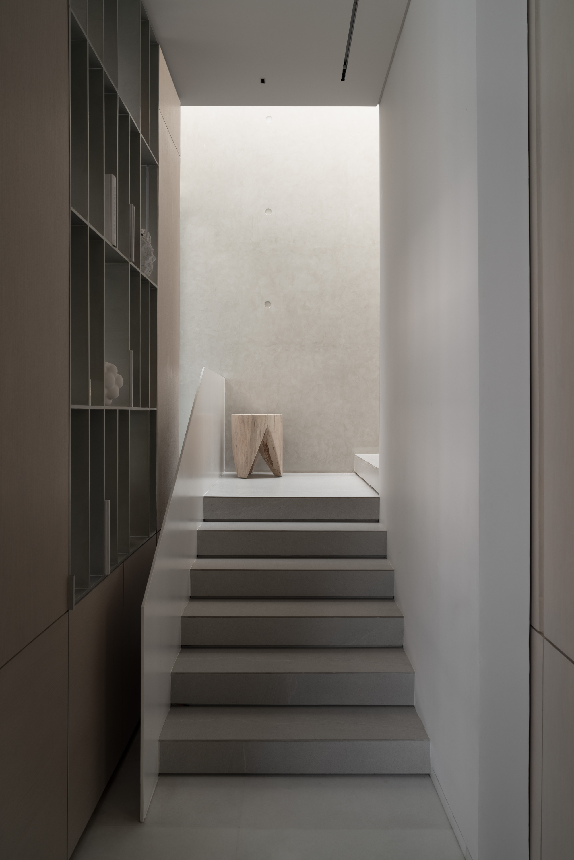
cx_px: 287
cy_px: 430
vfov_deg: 73.7
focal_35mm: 24
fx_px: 574
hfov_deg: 53.2
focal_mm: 24
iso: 100
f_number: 9
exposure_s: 3.2
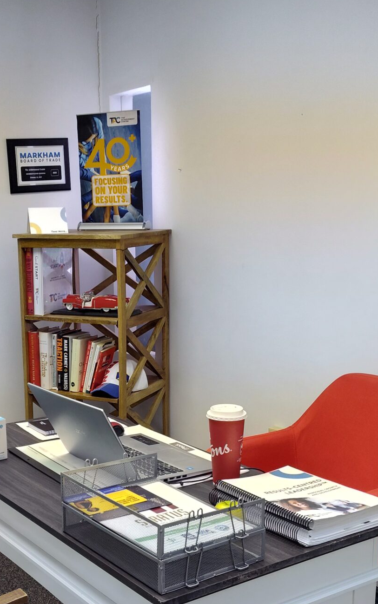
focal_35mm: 48
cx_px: 98
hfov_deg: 26.6
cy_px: 395
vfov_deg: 41.4
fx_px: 791
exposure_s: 1/120
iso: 709
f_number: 1.8
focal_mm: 5.56
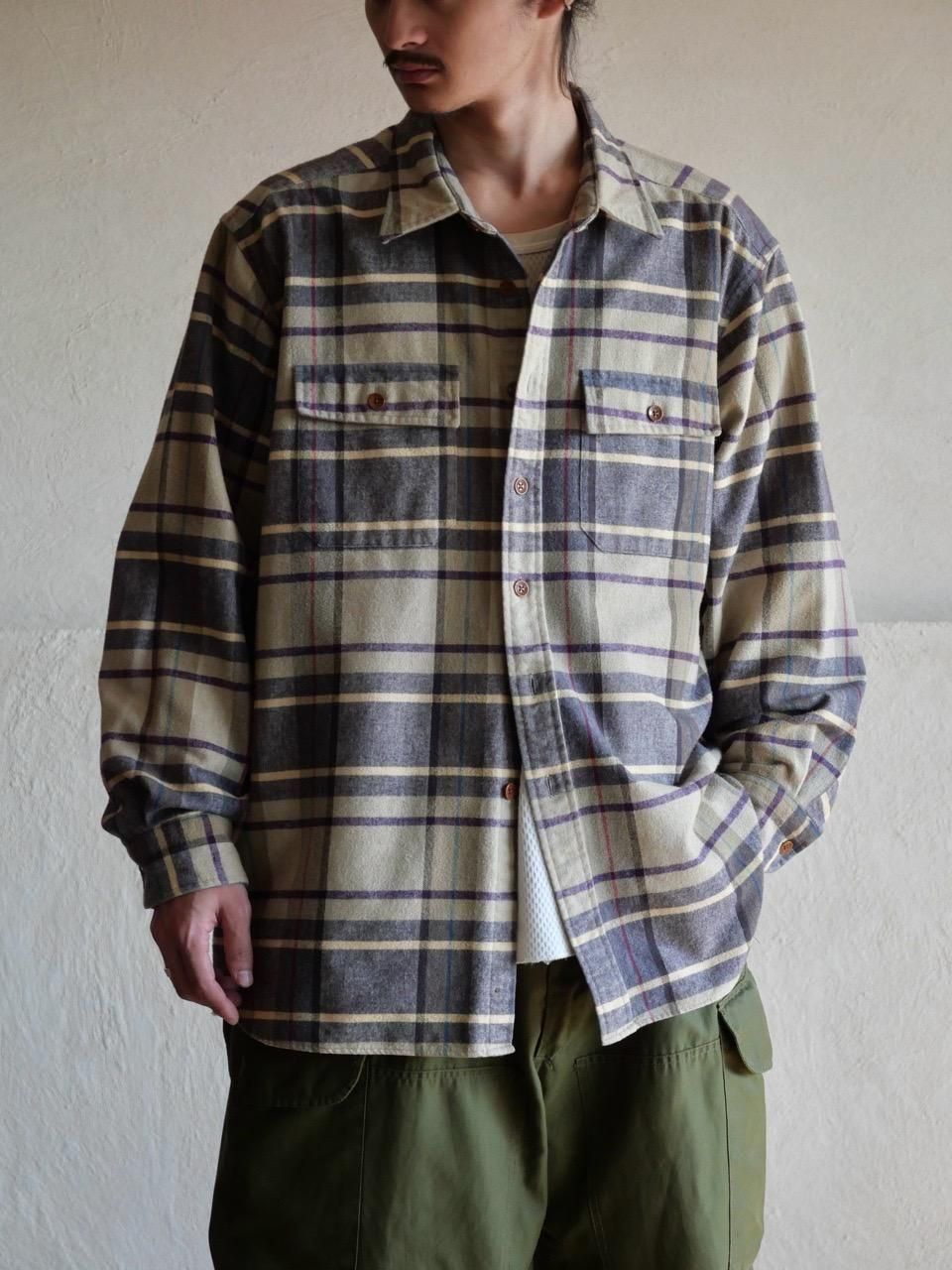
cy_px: 635
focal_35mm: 104
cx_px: 476
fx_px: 3814
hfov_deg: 14.2
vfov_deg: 18.9
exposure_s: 1/125
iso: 1000
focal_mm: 52
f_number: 4
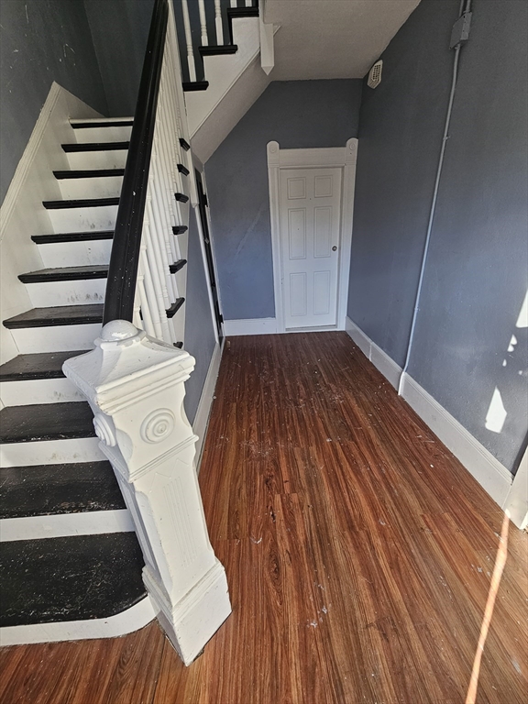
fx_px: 264
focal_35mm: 13
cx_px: 264
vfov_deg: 106.2
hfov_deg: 89.9
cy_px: 352
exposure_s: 1/207
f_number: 2.2
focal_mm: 2.2
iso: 100
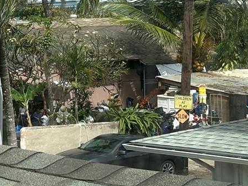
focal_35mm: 184
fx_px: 1318
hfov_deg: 10.4
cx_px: -126
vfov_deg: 8.0
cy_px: -16
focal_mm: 5.96
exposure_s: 1/2513
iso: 40
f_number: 1.6
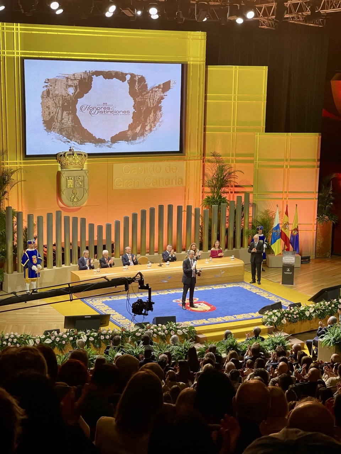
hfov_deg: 22.9
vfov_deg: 30.3
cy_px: 227
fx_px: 841
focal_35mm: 64
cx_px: 170
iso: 200
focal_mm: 7.5
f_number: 2.2
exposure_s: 1/80
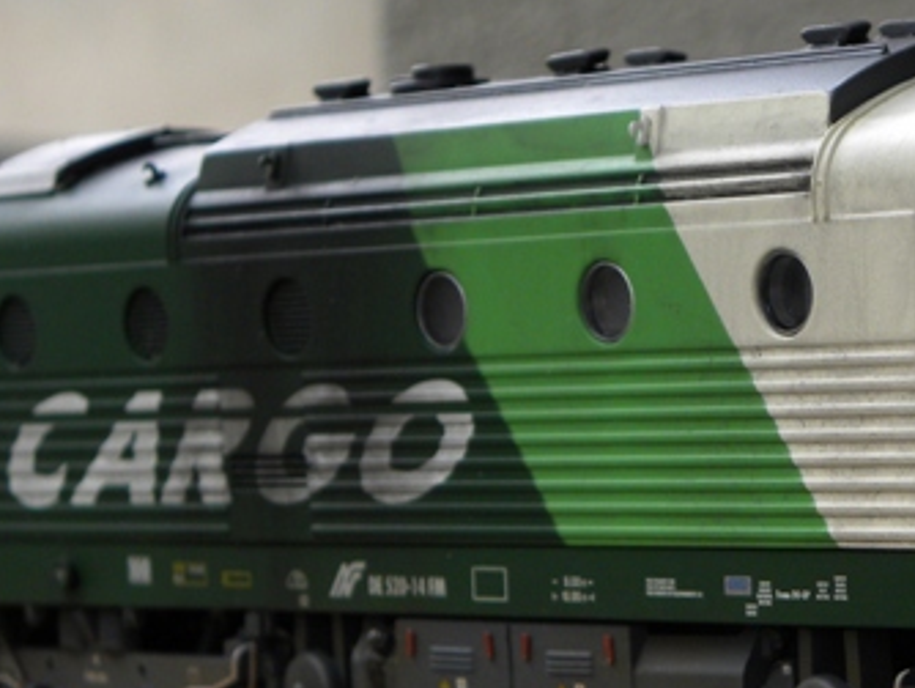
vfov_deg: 9.4
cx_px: 877
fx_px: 4179
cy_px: 491
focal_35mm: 158
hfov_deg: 12.4
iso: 83
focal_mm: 11.8
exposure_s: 1/64.4
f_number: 3.5
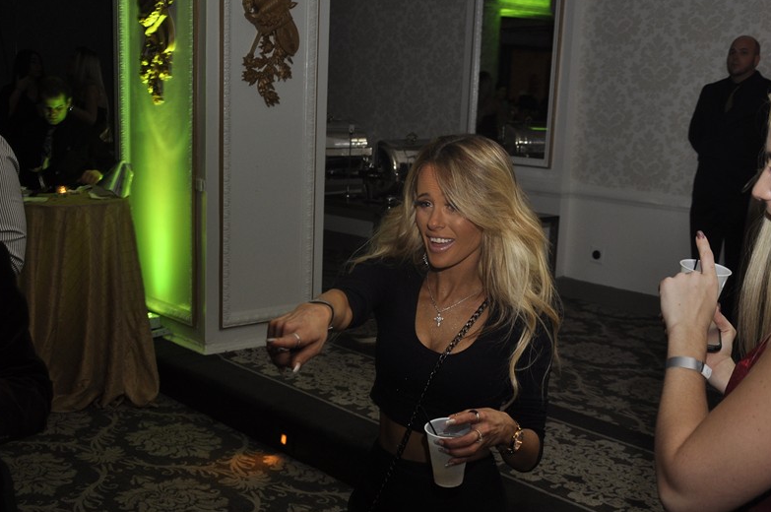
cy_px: 297
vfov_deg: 29.1
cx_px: 353
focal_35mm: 46
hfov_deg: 42.8
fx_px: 984
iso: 400
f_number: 5
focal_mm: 24
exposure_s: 1/60
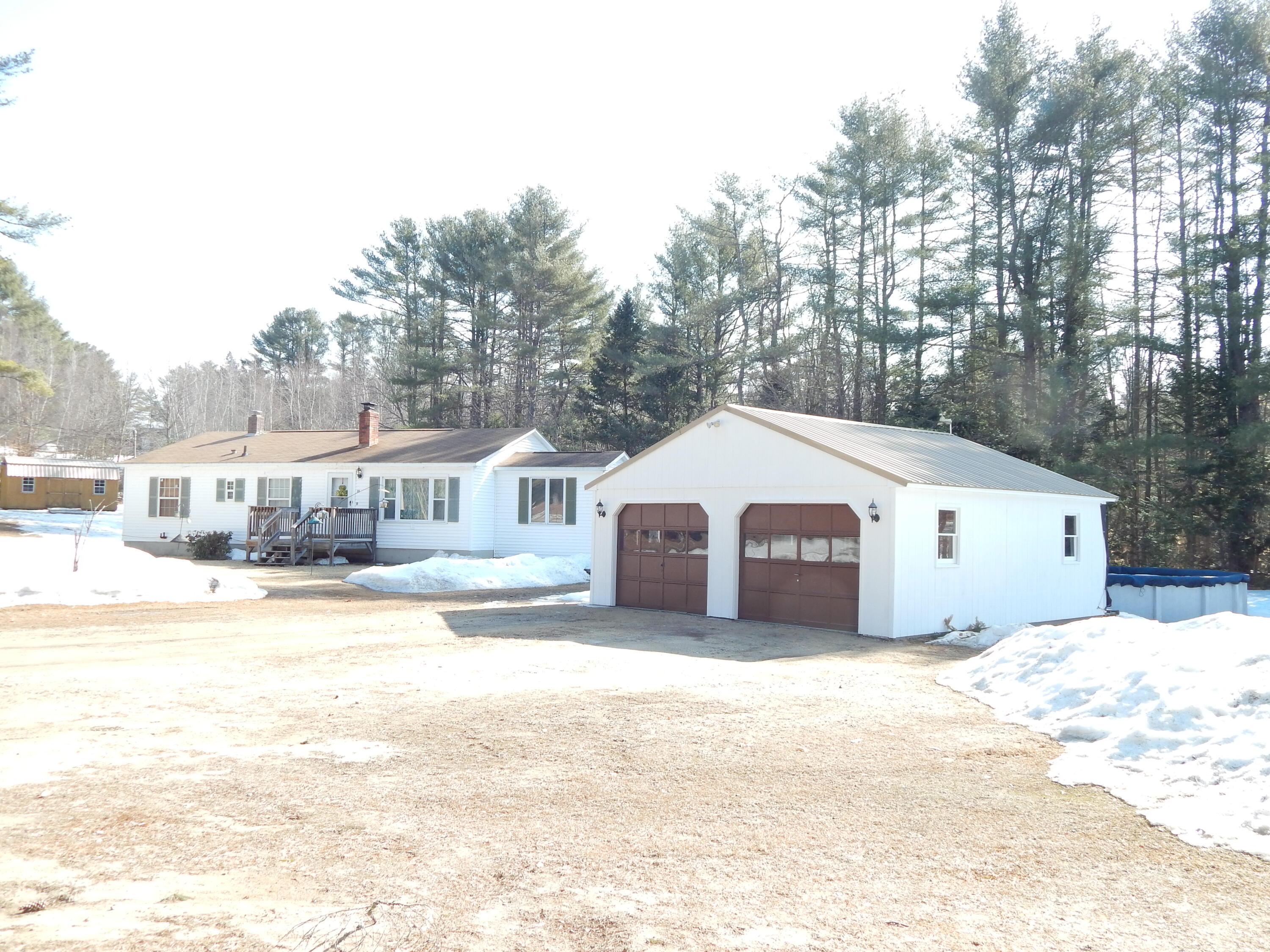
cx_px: 635
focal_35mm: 28
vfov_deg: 49.7
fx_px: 1027
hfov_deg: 63.4
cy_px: 476
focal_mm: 5.1
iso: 125
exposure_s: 1/320
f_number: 3.2
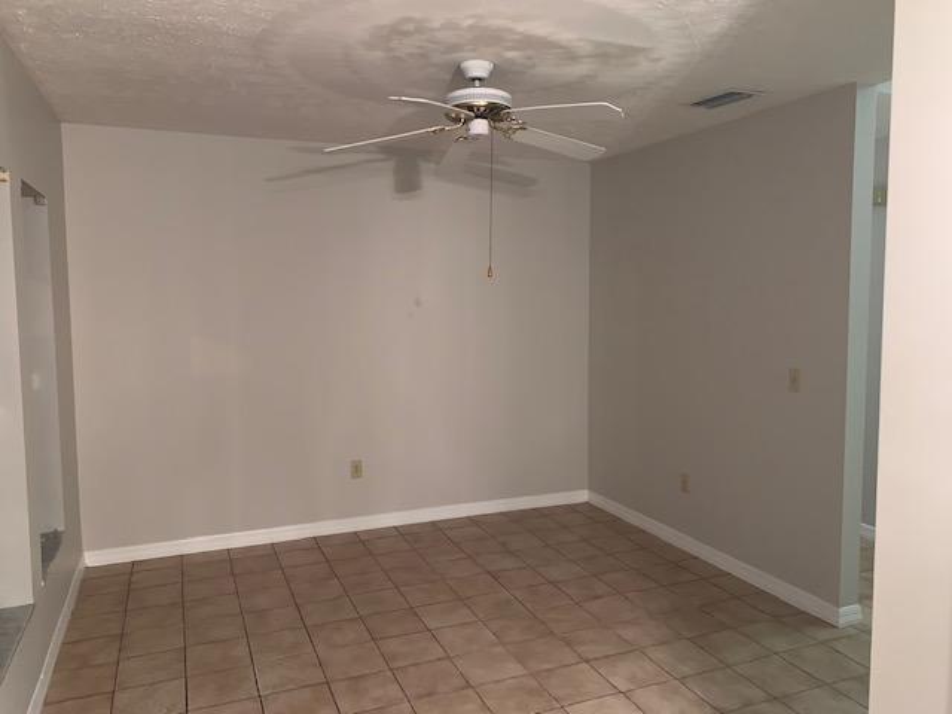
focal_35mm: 26
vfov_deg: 53.1
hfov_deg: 67.3
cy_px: 357
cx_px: 476
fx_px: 715
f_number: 1.8
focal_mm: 4.25
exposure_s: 1/7
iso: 80
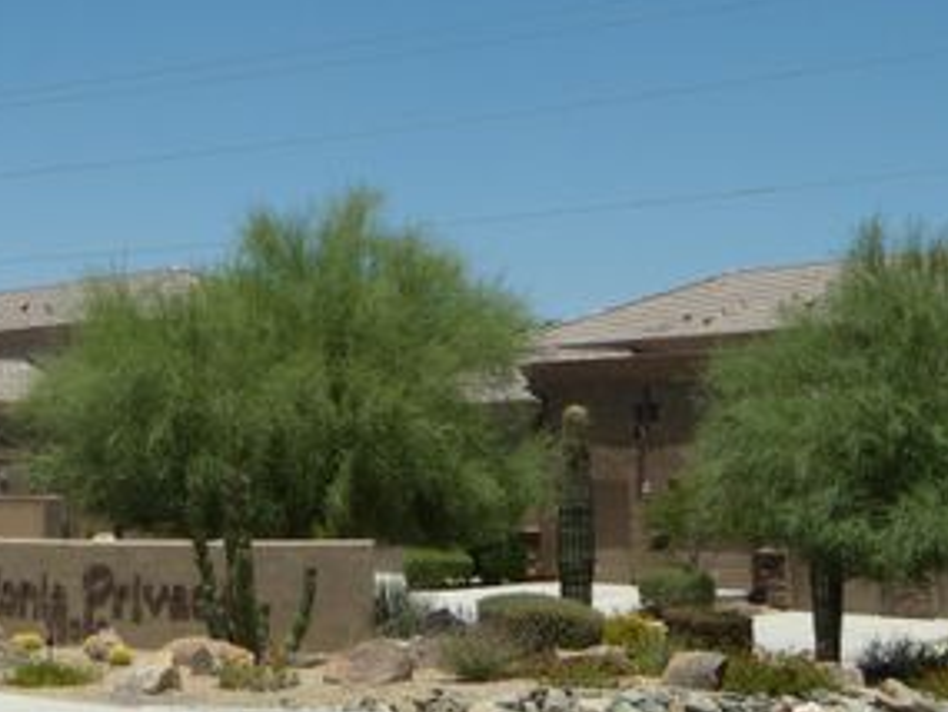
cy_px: 171
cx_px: 276
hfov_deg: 21.0
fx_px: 2548
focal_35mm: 93
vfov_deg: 15.8
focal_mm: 11.38
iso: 100
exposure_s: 1/400
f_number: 6.6
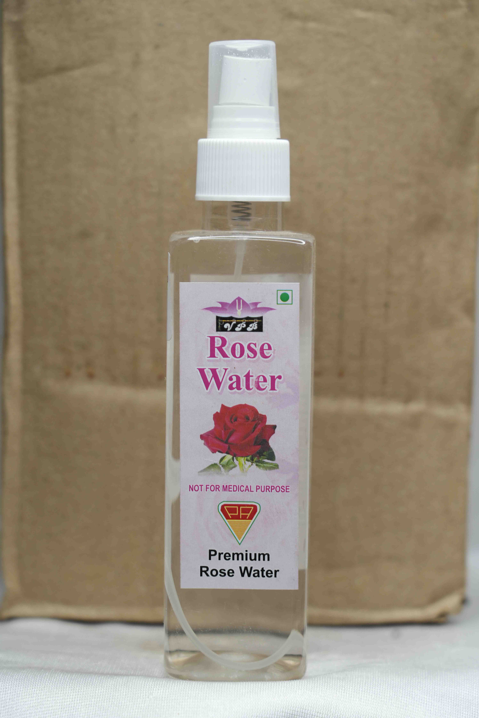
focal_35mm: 105
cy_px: 359
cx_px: 240
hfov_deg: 13.0
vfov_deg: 19.5
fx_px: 2095
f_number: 5.6
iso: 250
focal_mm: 105
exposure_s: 1/60
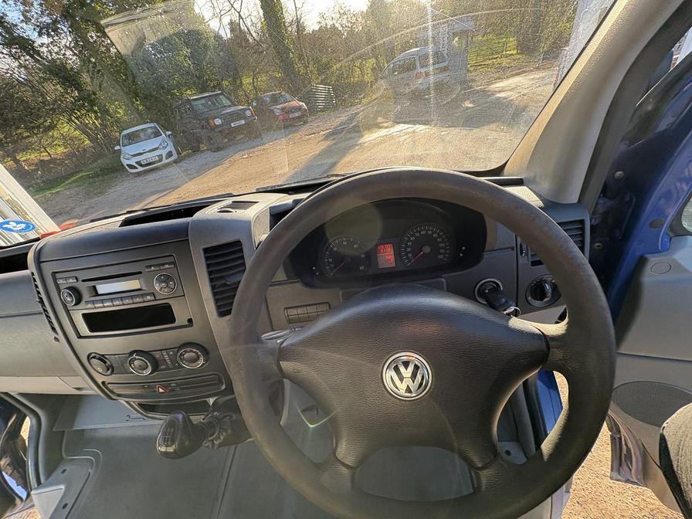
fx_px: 280
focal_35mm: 14
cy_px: 260
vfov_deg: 85.7
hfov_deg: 102.1
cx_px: 346
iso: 50
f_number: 2.2
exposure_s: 1/143
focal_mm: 2.22
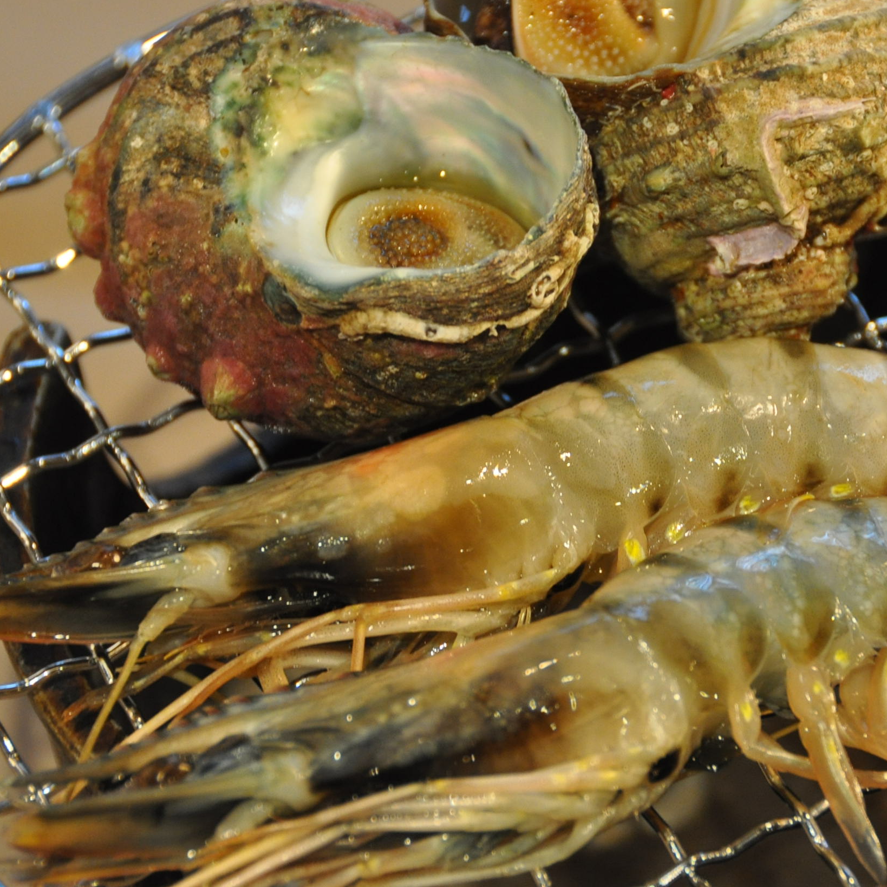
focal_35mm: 225
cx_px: 643
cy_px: 378
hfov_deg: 7.8
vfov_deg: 7.8
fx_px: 6523
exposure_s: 1/30
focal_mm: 90
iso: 800
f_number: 5.3
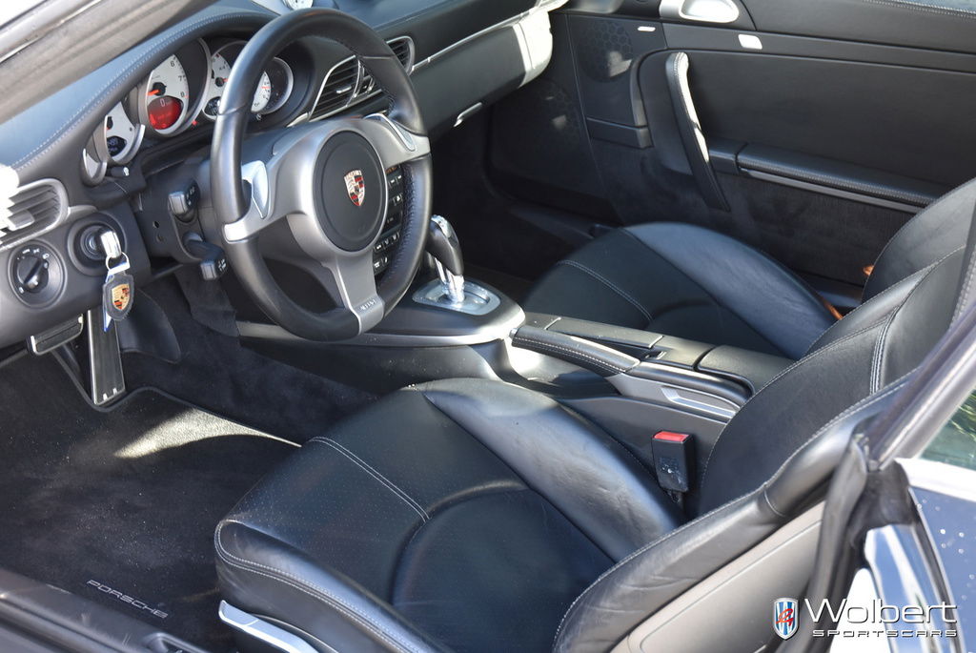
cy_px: 326
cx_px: 488
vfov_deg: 25.8
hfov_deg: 37.8
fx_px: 1425
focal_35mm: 52
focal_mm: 35
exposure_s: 1/125
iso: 800
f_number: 5.6
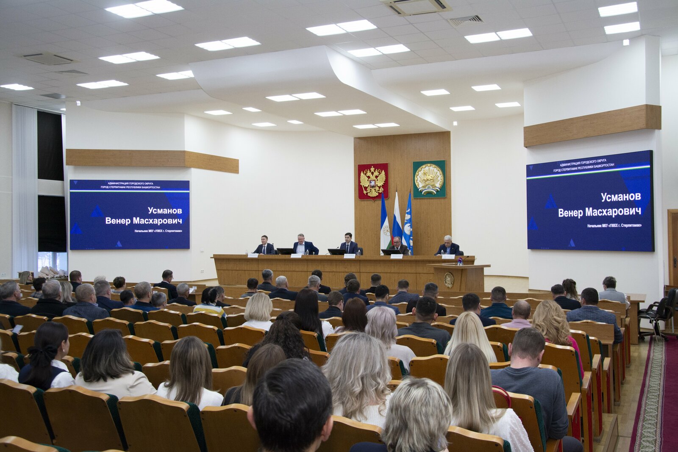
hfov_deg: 51.3
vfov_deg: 35.5
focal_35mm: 38
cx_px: 339
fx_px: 706
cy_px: 226
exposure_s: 1/160
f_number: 5.6
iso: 640
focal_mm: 25
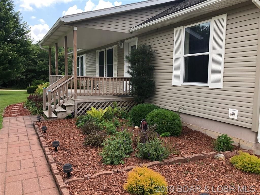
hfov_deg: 63.4
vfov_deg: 49.7
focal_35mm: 28
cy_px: 98
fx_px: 210
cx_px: 130
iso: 20
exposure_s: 1/432
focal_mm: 3.99
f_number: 1.8
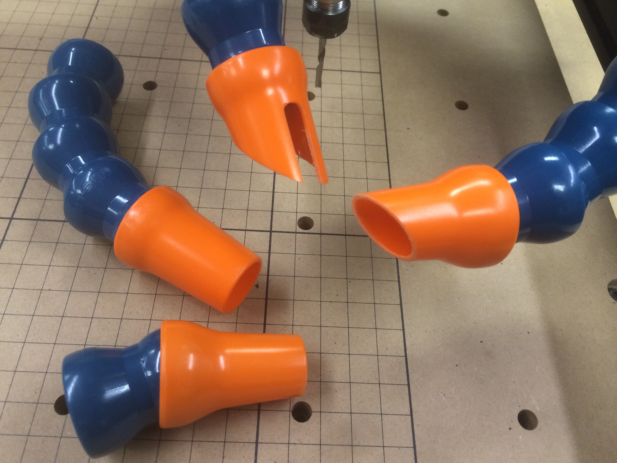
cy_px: 232
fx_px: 517
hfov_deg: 61.7
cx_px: 308
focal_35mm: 29
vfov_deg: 48.2
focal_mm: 4.15
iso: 100
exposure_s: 1/30
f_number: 2.2
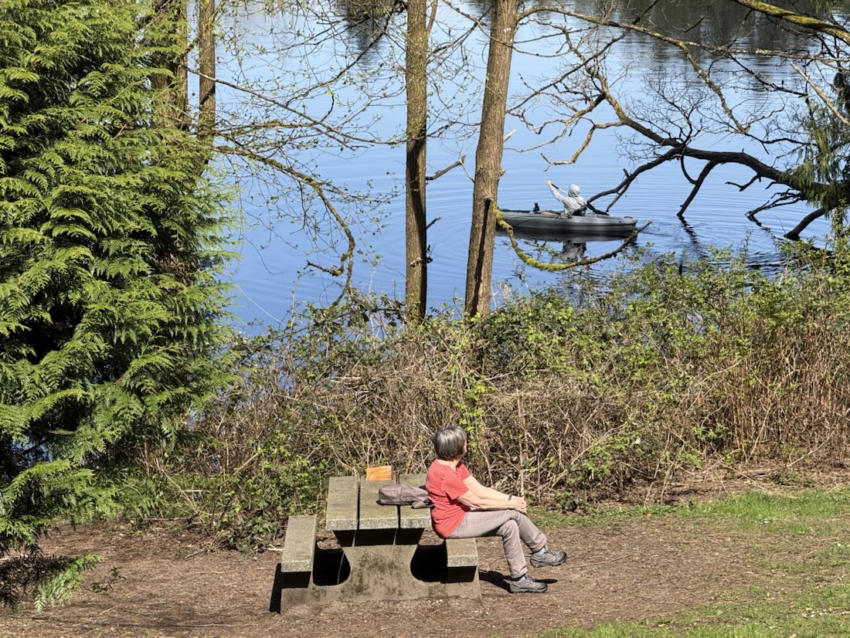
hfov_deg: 16.4
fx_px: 2948
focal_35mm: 120
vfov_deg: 12.4
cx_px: 425
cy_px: 319
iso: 50
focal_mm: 15.66
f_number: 2.8
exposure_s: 1/776
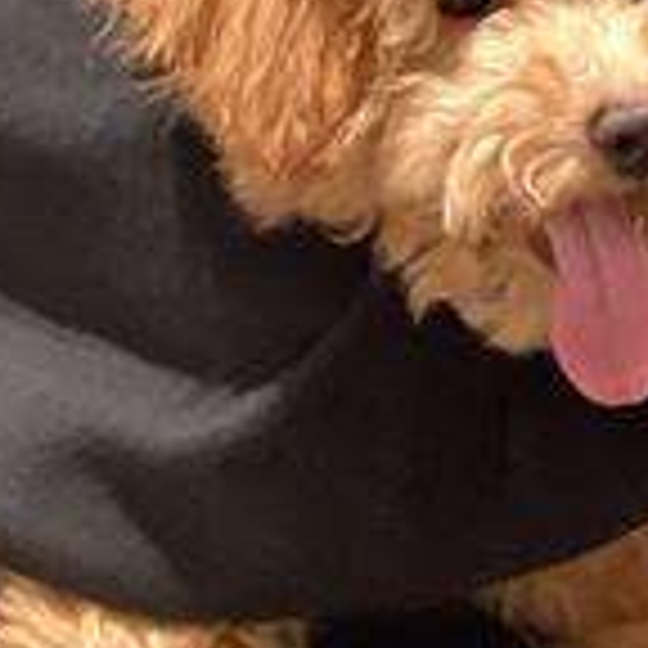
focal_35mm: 114
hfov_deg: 14.9
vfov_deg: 14.8
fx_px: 2414
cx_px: 711
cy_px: -140
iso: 250
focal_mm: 3.3
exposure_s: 1/60
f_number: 2.4
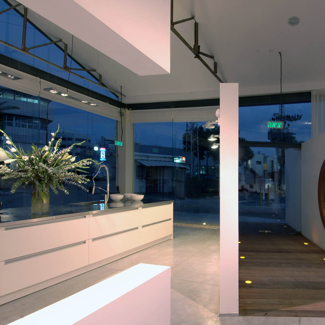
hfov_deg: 62.3
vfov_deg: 65.0
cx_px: 232
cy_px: 166
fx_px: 255
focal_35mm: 24
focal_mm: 12
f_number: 11
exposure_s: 1/2
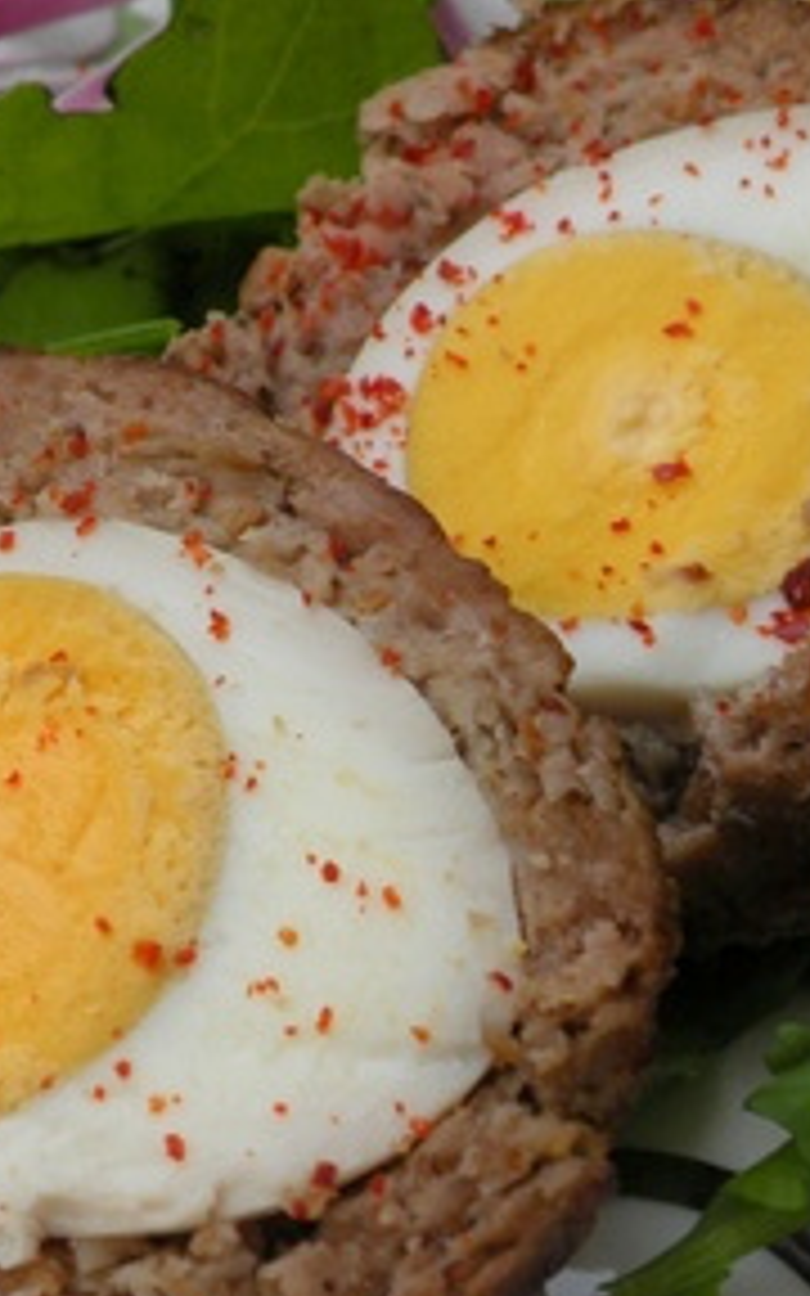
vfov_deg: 21.0
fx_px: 3497
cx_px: 94
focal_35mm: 99
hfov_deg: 13.1
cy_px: 752
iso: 64
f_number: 3.5
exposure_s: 1/60.1
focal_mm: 9.8
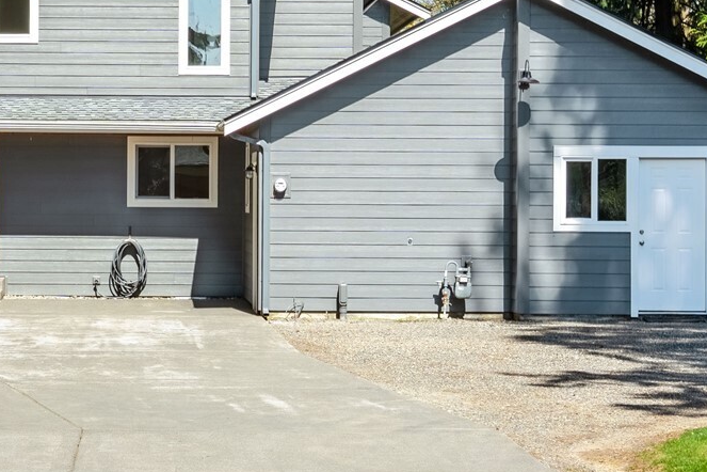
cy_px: 167
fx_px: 2514
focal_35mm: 128
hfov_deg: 15.9
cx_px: 114
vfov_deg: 10.7
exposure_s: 1/4000
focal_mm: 50
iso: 400
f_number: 13
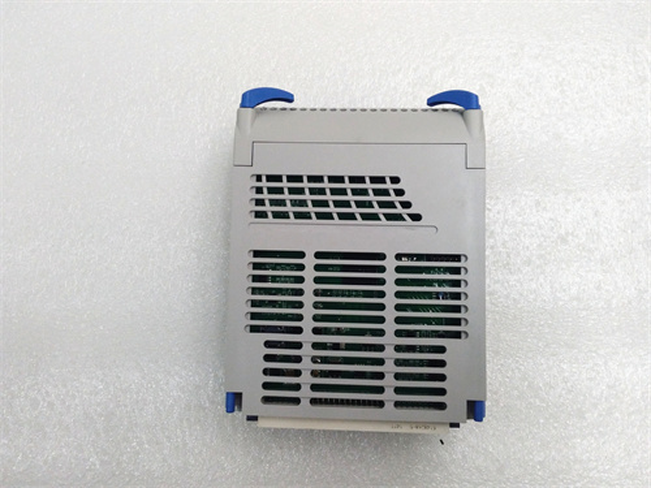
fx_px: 508
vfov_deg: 51.4
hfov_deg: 65.3
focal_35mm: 27
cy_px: 244
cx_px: 326
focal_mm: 3.79
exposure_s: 1/33
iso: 362
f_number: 2
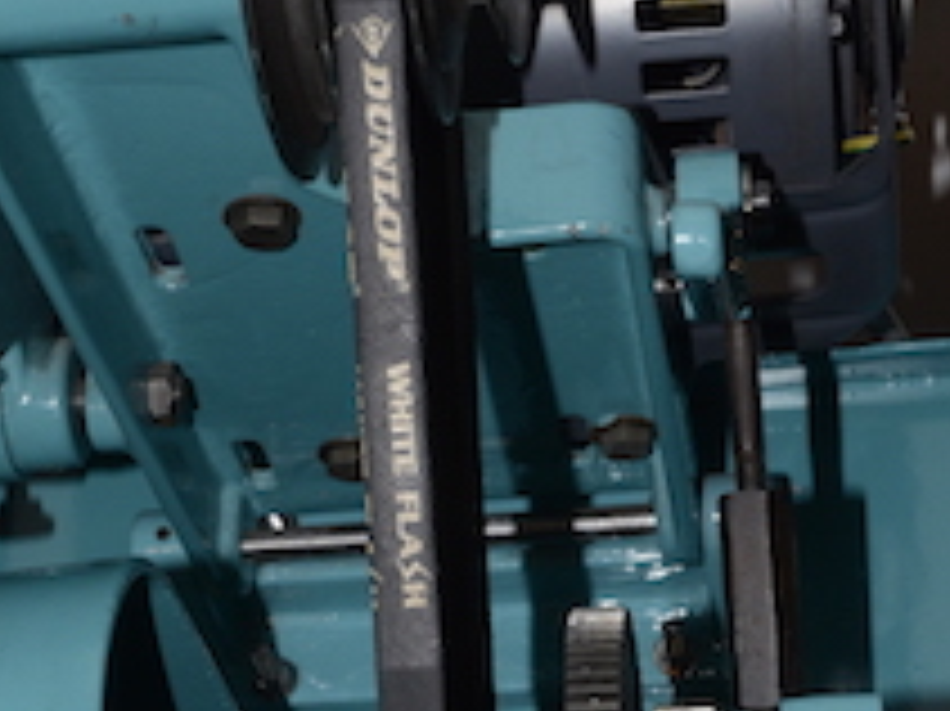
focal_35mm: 117
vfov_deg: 12.6
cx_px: 450
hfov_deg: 16.8
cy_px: 536
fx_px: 3209
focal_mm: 42
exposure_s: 1/60
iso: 800
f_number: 14
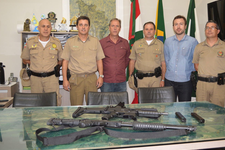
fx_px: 237
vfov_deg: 35.0
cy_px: 71
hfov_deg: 50.6
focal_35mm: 38
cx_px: 125
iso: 800
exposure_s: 1/60
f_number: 3.8
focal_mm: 22
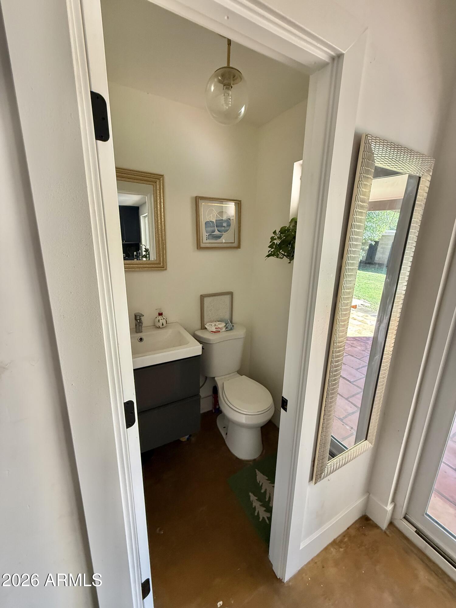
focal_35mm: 14
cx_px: 228
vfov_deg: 102.1
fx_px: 246
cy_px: 304
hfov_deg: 85.7
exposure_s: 1/94
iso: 320
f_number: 2.2
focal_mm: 2.22
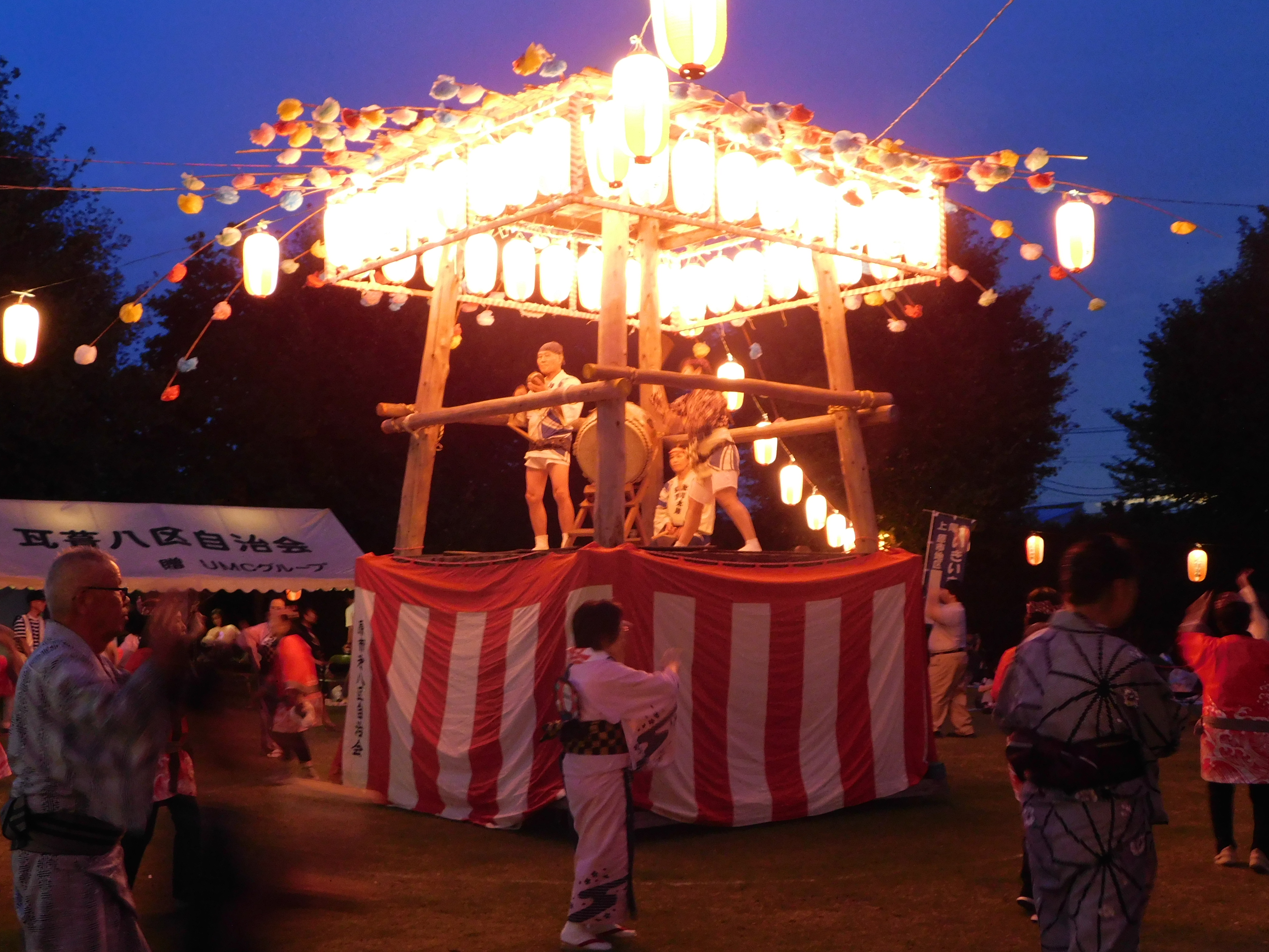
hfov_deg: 42.9
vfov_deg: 32.9
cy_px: 481
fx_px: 1613
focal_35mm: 44
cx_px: 609
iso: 400
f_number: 3.6
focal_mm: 7.1
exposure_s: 1/8
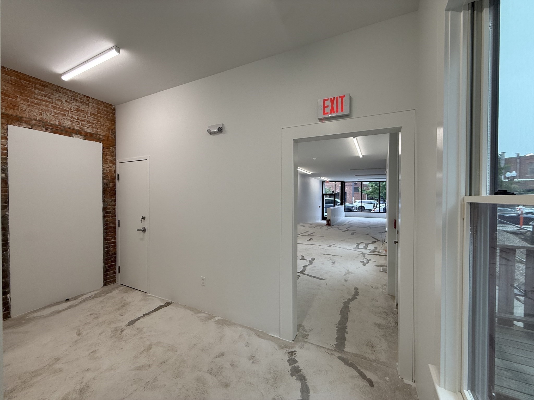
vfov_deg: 85.7
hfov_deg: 102.1
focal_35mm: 14
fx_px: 216
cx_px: 267
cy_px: 200
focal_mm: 2.22
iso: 64
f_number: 2.2
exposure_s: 1/182
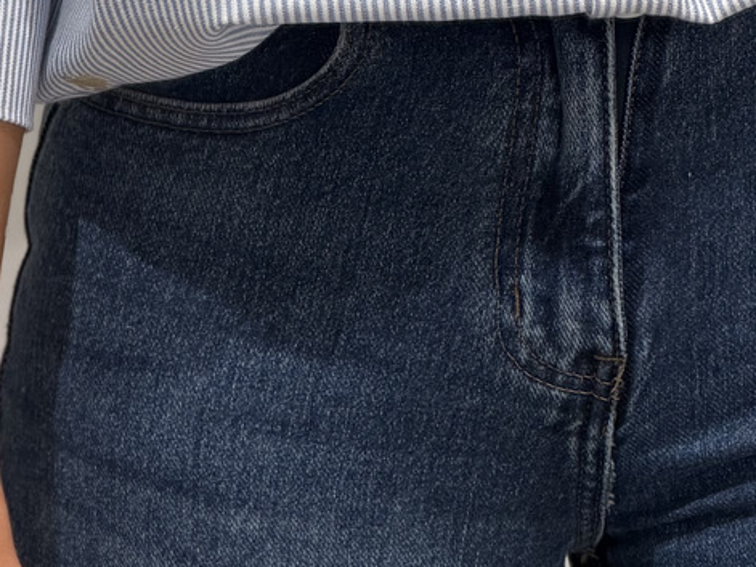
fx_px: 6616
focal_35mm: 303
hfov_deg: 6.5
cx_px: 486
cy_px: -480
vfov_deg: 4.8
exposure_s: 1/121
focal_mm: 16.89
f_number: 2.8
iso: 100
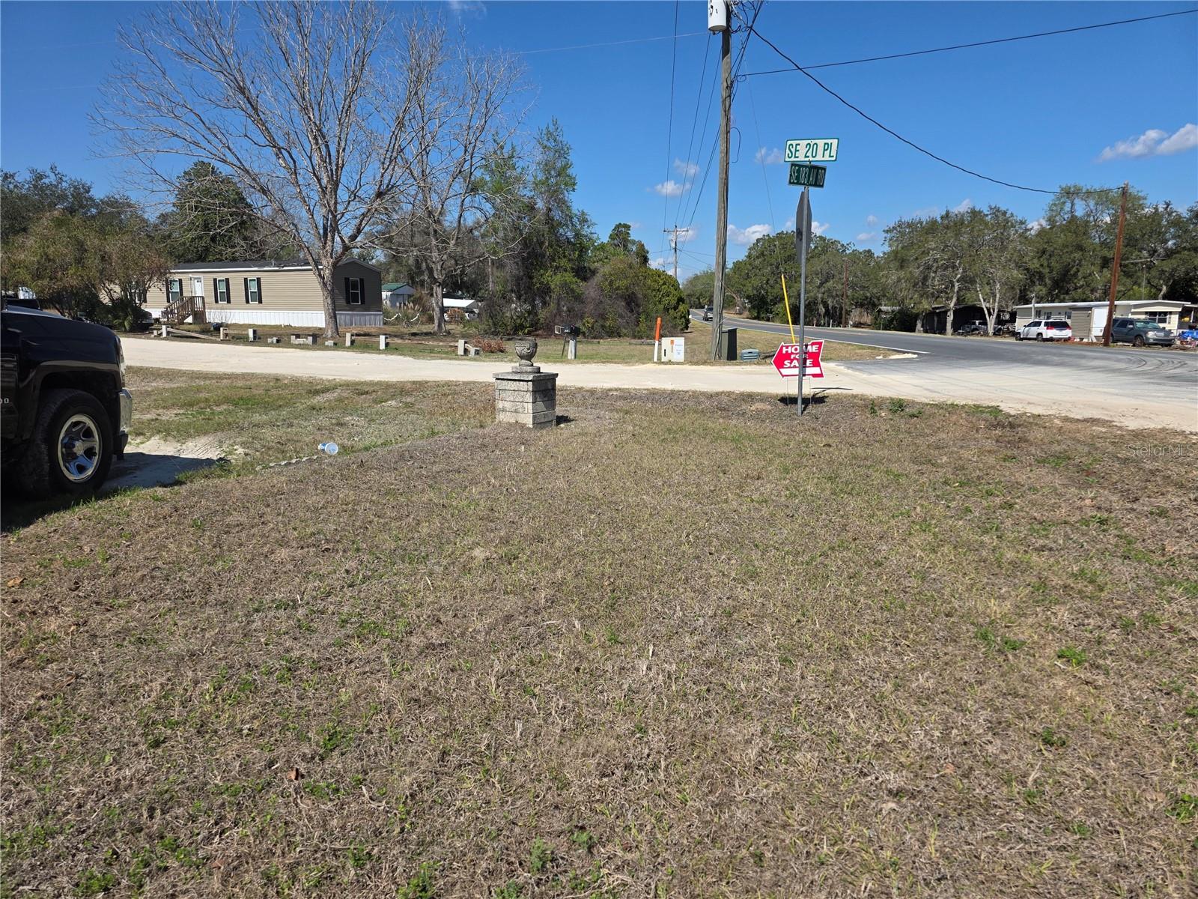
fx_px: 796
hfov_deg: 73.9
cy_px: 450
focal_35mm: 23
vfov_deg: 58.9
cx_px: 599
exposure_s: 1/7944
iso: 80
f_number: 1.7
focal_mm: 6.3
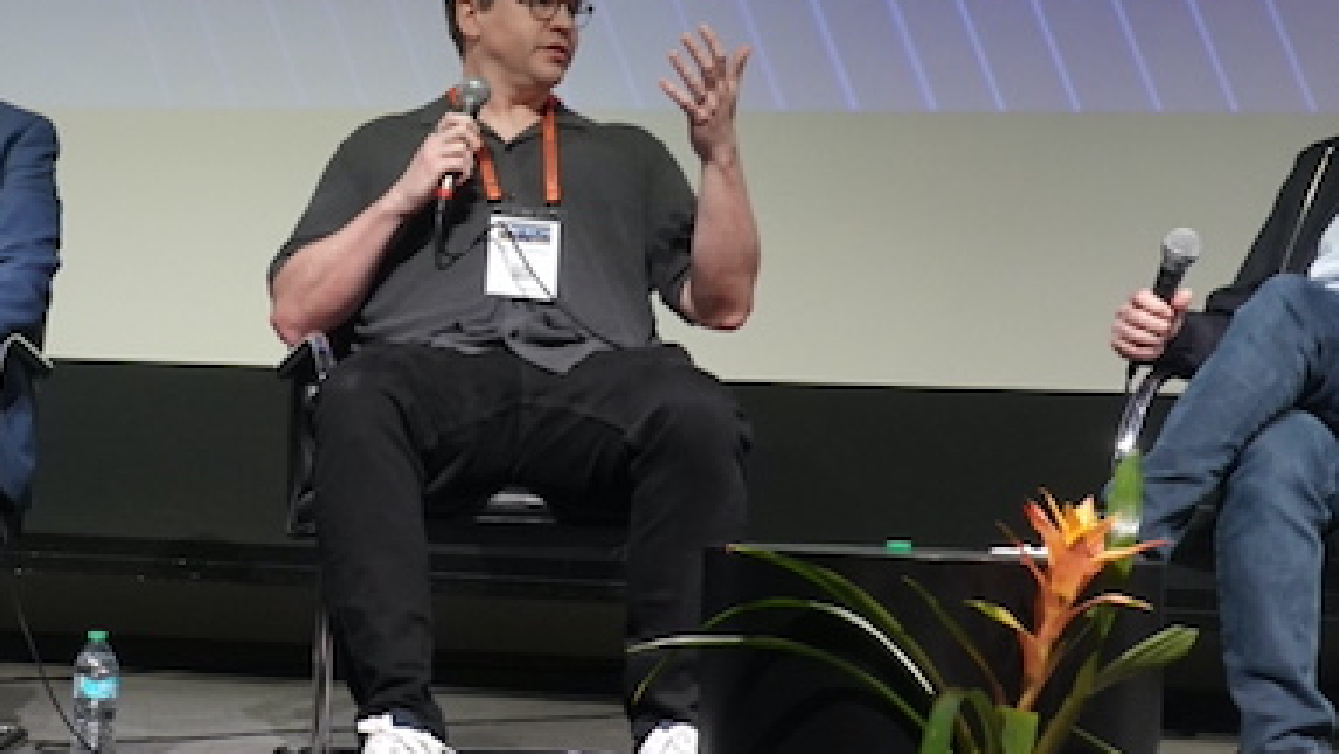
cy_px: 382
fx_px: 2983
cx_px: 217
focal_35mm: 84
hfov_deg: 24.8
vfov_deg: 14.4
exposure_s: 1/40
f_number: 3.5
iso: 640
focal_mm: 12.76
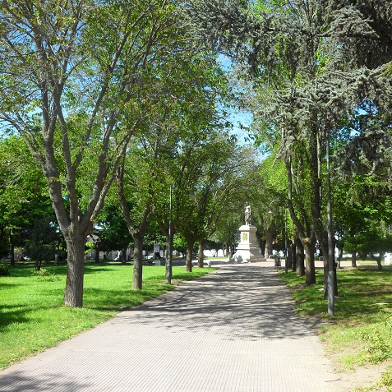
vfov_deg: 51.1
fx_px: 410
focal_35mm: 32
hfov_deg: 50.8
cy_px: 196
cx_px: 235
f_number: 3.5
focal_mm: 4.9
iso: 80
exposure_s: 1/350
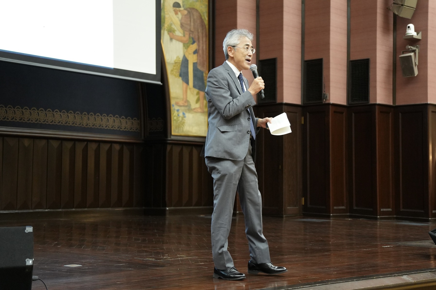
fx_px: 799
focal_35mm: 66
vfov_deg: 20.6
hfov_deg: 30.5
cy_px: 145
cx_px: 218
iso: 2500
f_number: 2.8
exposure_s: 1/60
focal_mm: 44
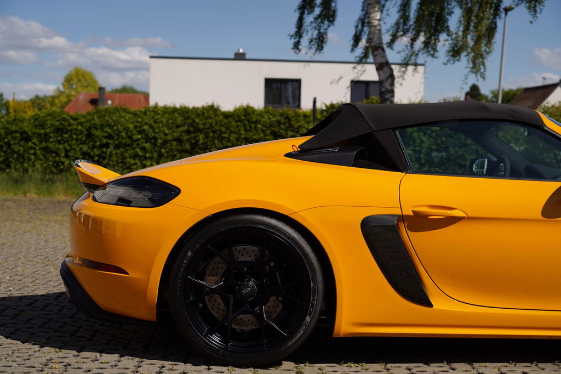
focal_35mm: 59
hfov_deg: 33.9
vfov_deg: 23.0
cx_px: 280
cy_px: 187
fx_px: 919
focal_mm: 59
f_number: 4.5
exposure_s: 1/2000
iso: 100
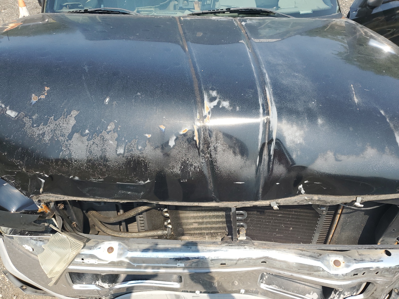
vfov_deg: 53.1
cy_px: 150
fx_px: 300
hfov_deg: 67.3
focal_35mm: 26
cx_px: 200
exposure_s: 1/1429
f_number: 1.5
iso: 50
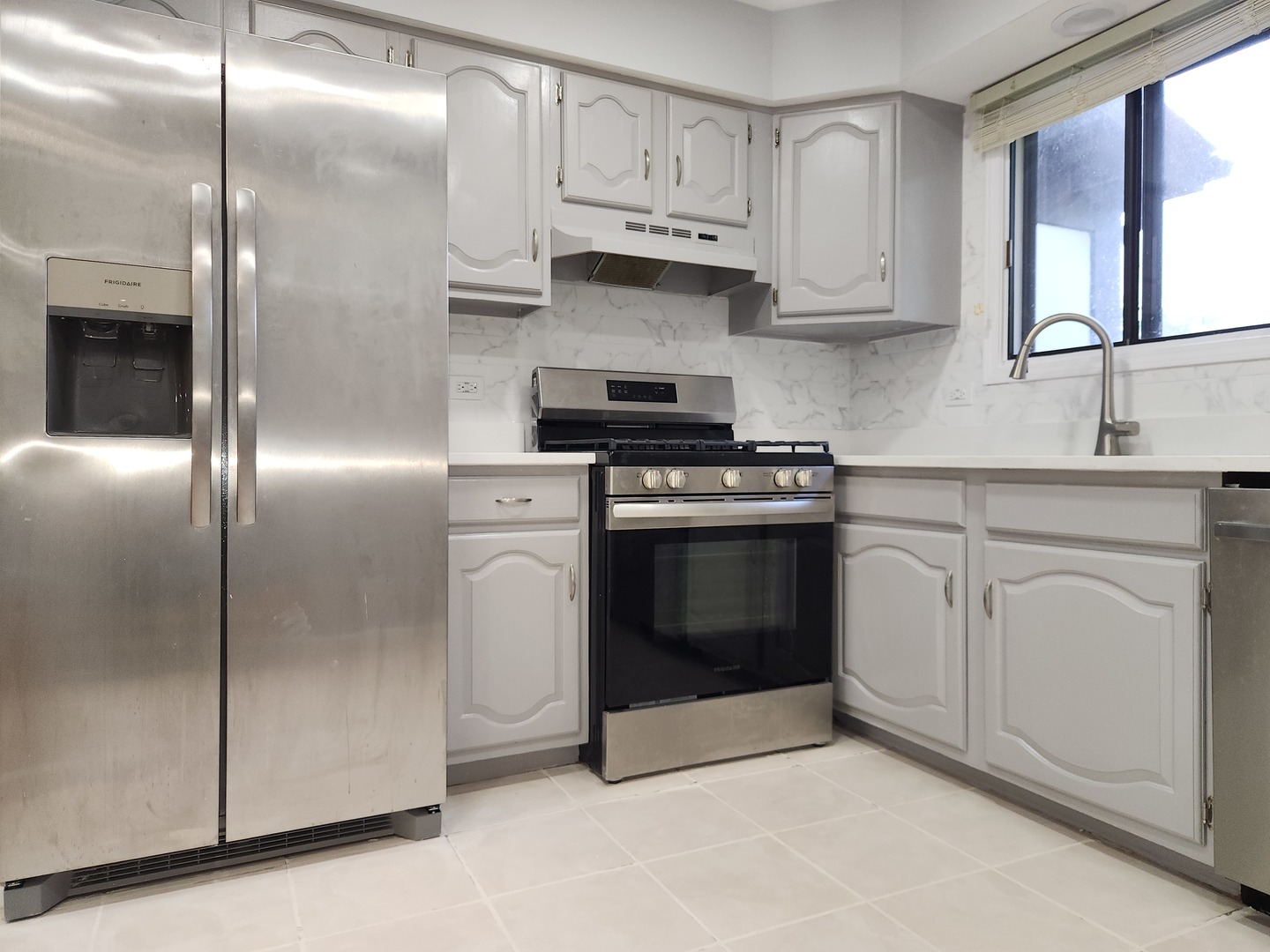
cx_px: 635
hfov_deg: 73.9
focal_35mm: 23
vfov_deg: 58.9
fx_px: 844
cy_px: 476
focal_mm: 5.4
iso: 100
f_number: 1.8
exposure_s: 1/60
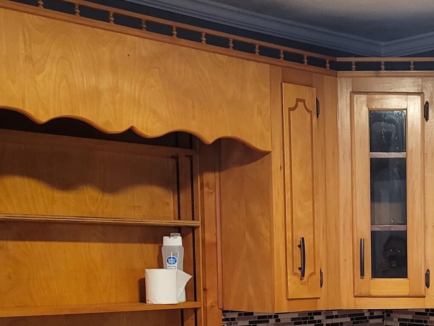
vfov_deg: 18.5
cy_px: 350
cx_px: 464
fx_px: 966
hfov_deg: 23.9
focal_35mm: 77
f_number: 1.8
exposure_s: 1/40
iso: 320
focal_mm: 5.4
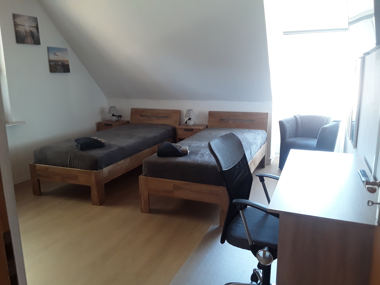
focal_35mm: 27
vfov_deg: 51.4
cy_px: 142
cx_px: 190
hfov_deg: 65.3
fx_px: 296
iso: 100
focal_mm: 2.91
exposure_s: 1/33
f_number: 1.9
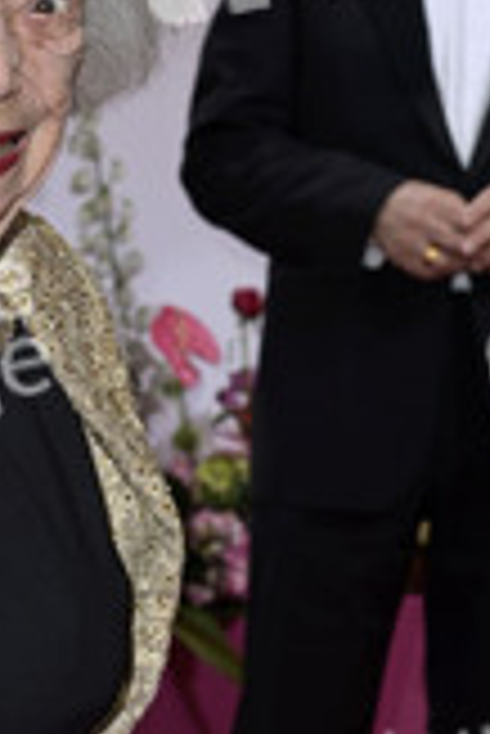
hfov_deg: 9.6
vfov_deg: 14.4
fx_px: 2893
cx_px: -49
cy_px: 594
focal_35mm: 142
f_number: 6.3
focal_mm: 58
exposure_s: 1/250
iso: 640
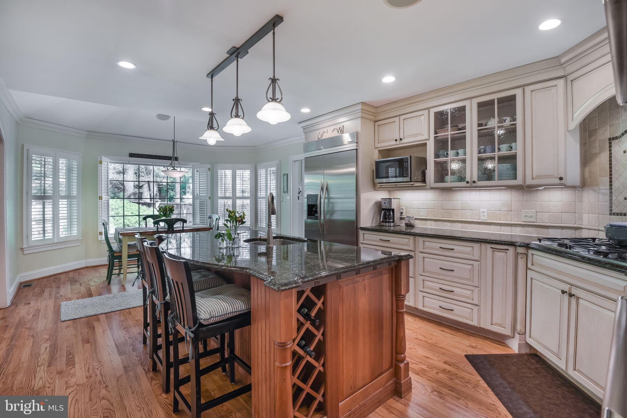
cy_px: 209
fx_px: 279
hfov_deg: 96.7
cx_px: 314
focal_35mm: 16
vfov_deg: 73.8
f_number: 8
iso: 400
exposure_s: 1/4
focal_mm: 16
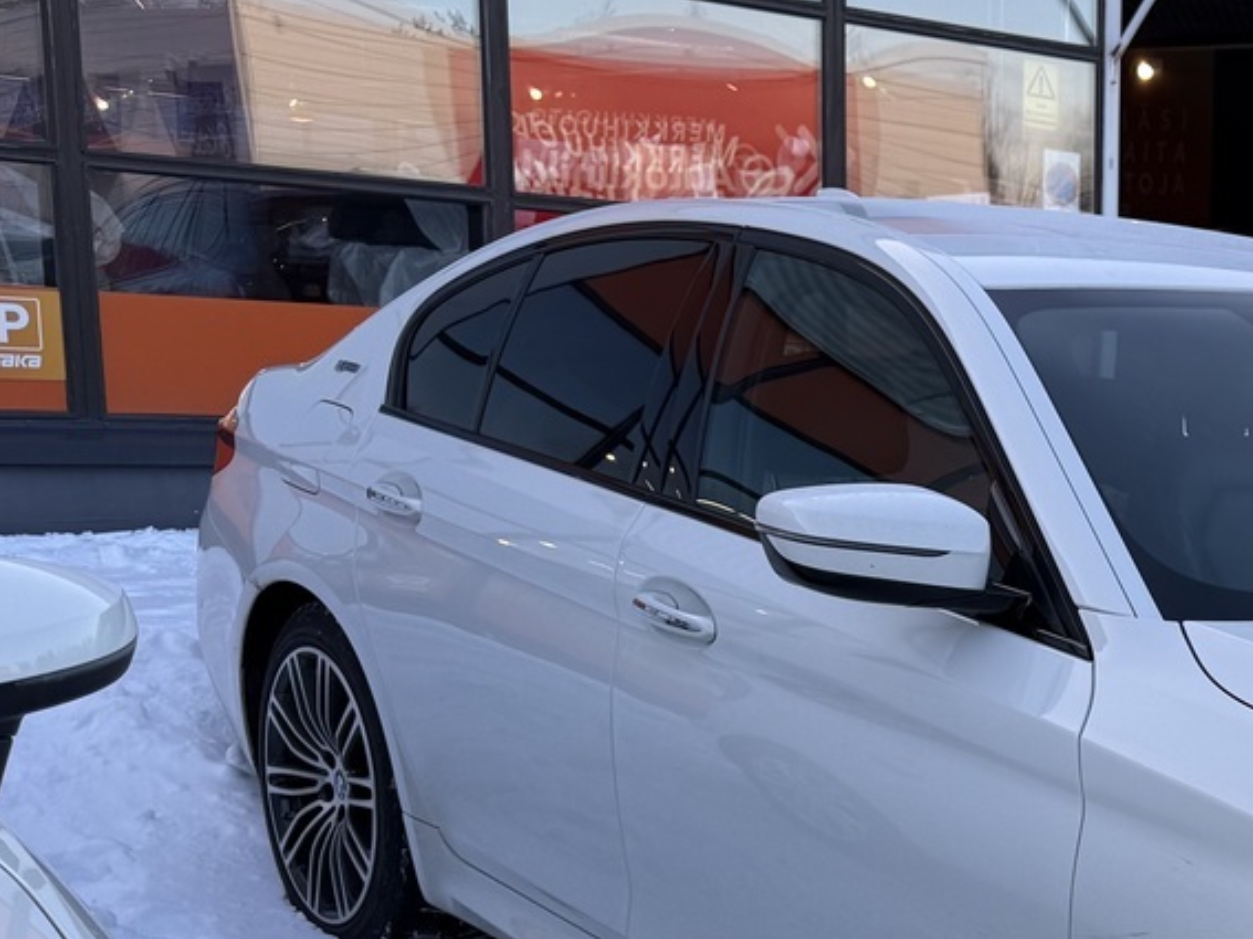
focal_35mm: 61
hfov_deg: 27.7
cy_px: 855
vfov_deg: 23.4
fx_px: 2208
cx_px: 1512
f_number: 1.78
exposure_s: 1/473
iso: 80
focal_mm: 6.76
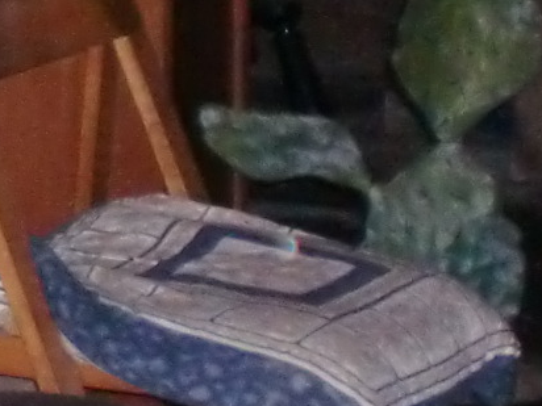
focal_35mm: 174
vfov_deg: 8.4
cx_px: -659
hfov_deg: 10.2
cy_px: -137
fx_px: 2724
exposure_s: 1/50
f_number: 3.1
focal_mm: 6.3
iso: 400
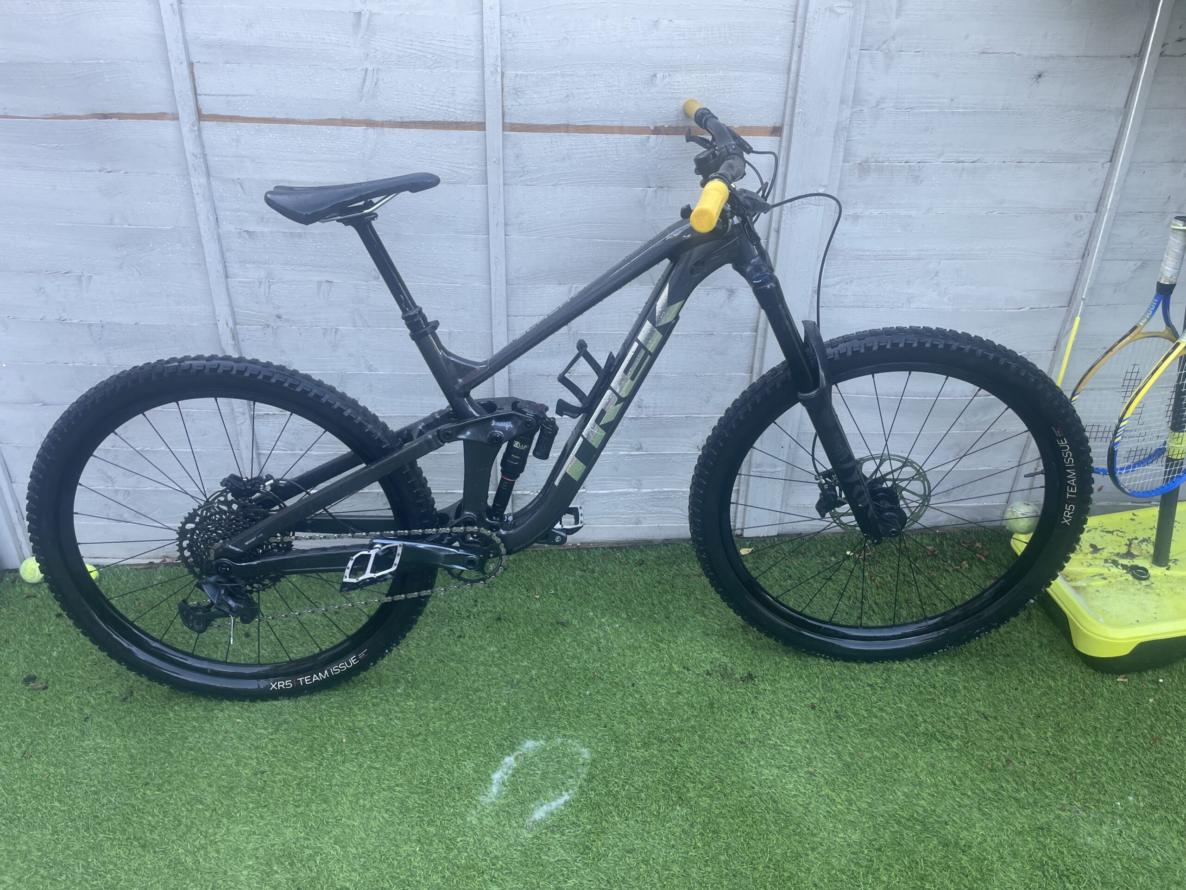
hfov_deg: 67.3
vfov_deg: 53.1
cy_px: 445
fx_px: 891
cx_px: 593
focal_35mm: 26
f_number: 1.6
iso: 50
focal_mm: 4.2
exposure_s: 1/121
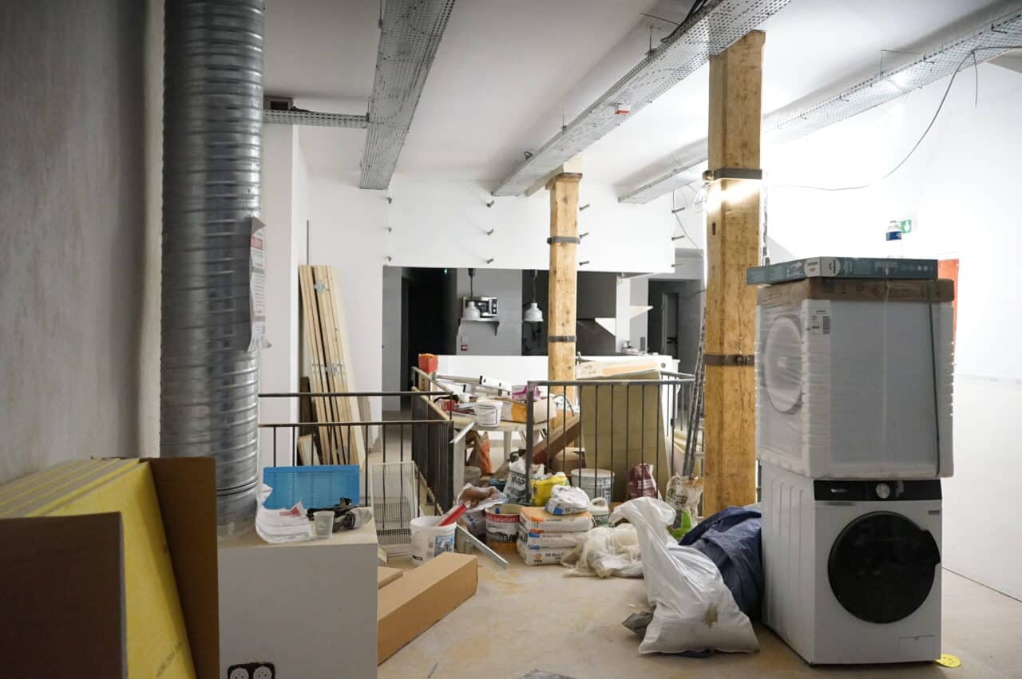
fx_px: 794
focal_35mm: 28
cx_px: 511
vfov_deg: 46.3
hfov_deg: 65.5
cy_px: 340
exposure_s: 1/160
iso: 10000
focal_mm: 28
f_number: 4.5
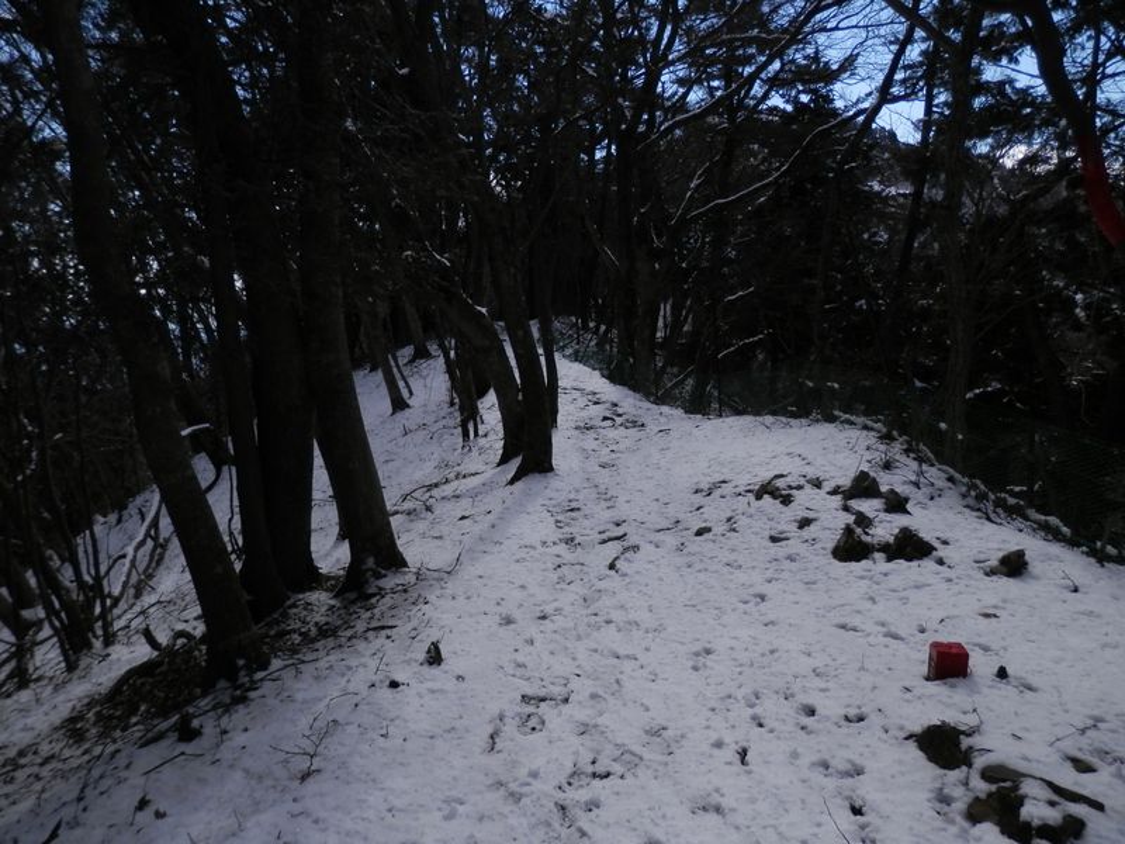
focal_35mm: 25
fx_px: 812
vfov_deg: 54.9
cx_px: 562
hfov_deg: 69.4
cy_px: 422
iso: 80
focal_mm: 4.5
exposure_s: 1/200
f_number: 8.7
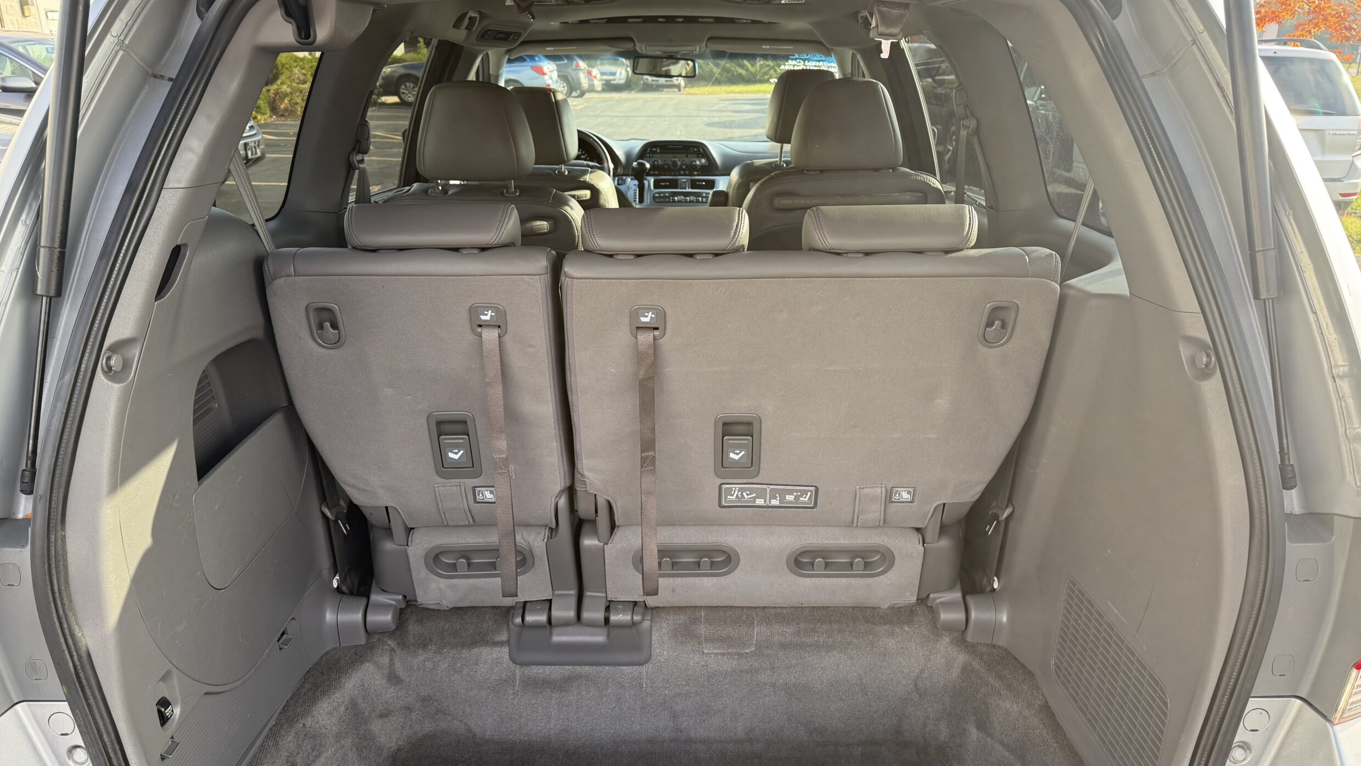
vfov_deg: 42.9
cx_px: 685
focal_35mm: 27
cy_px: 398
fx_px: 974
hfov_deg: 69.9
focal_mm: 6.76
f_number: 1.78
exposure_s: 1/423
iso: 100
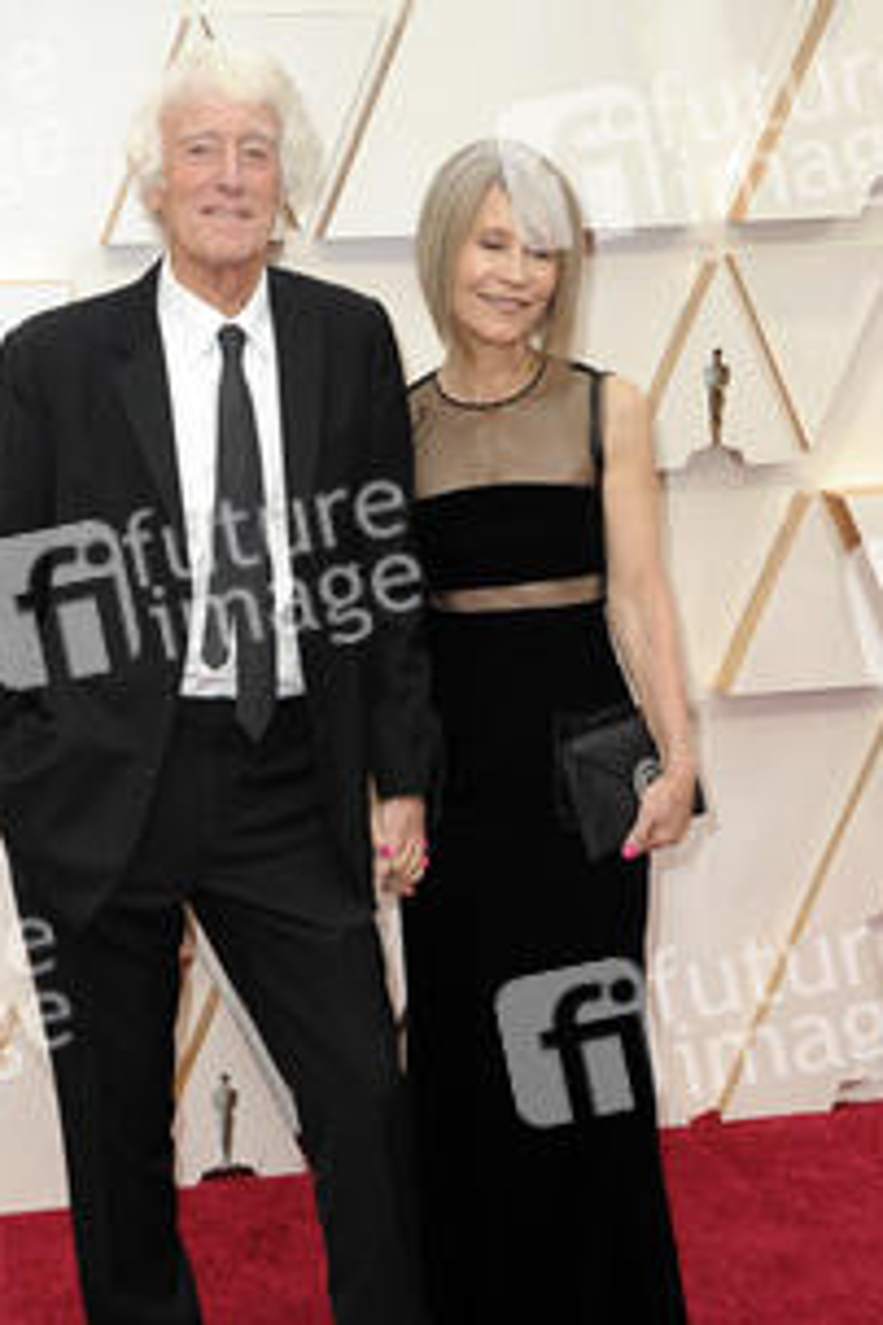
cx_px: 326
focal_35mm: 74
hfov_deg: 18.4
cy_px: 805
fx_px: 2722
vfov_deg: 27.3
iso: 1000
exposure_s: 1/250
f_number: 6.3
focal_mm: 56
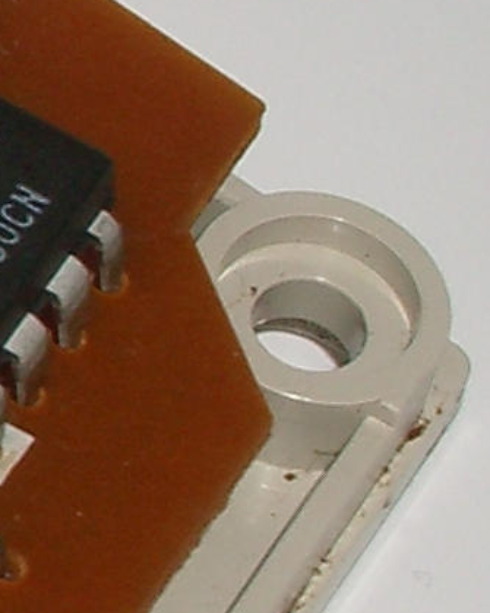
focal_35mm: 370
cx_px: -1110
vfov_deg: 5.2
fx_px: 6710
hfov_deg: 4.0
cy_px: 225
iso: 80
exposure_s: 1/60
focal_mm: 10.2
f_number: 5.6
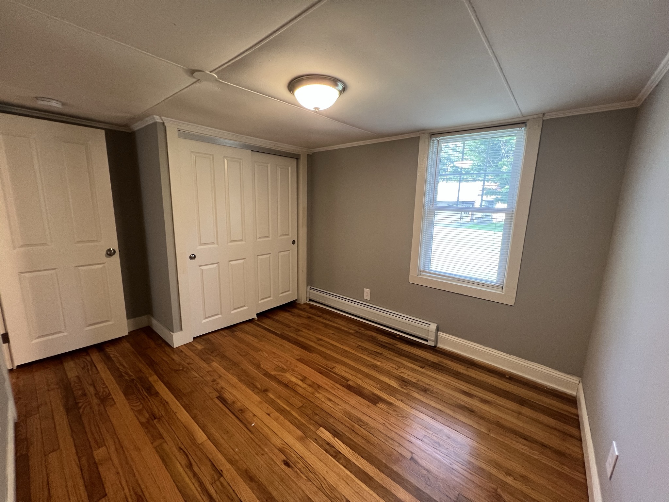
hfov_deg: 106.2
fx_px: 251
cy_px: 251
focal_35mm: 13
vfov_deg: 89.9
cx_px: 334
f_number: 1.8
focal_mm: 1.57
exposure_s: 1/60
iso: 125
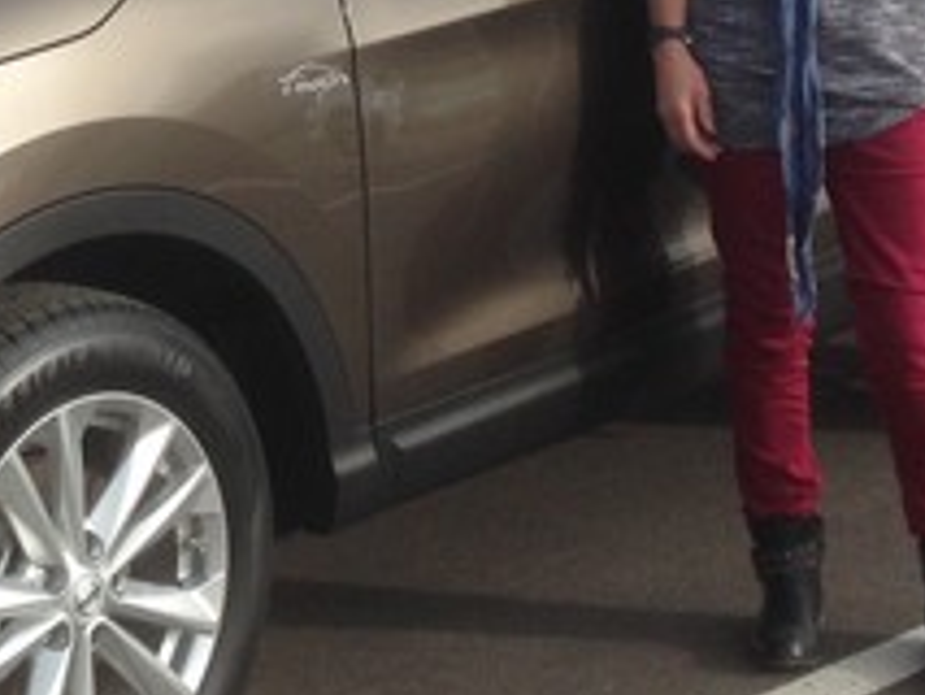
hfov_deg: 15.8
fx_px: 3315
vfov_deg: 11.7
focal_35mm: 124
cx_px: 161
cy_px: -130
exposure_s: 1/1232
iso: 50
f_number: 2.4
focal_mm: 4.12
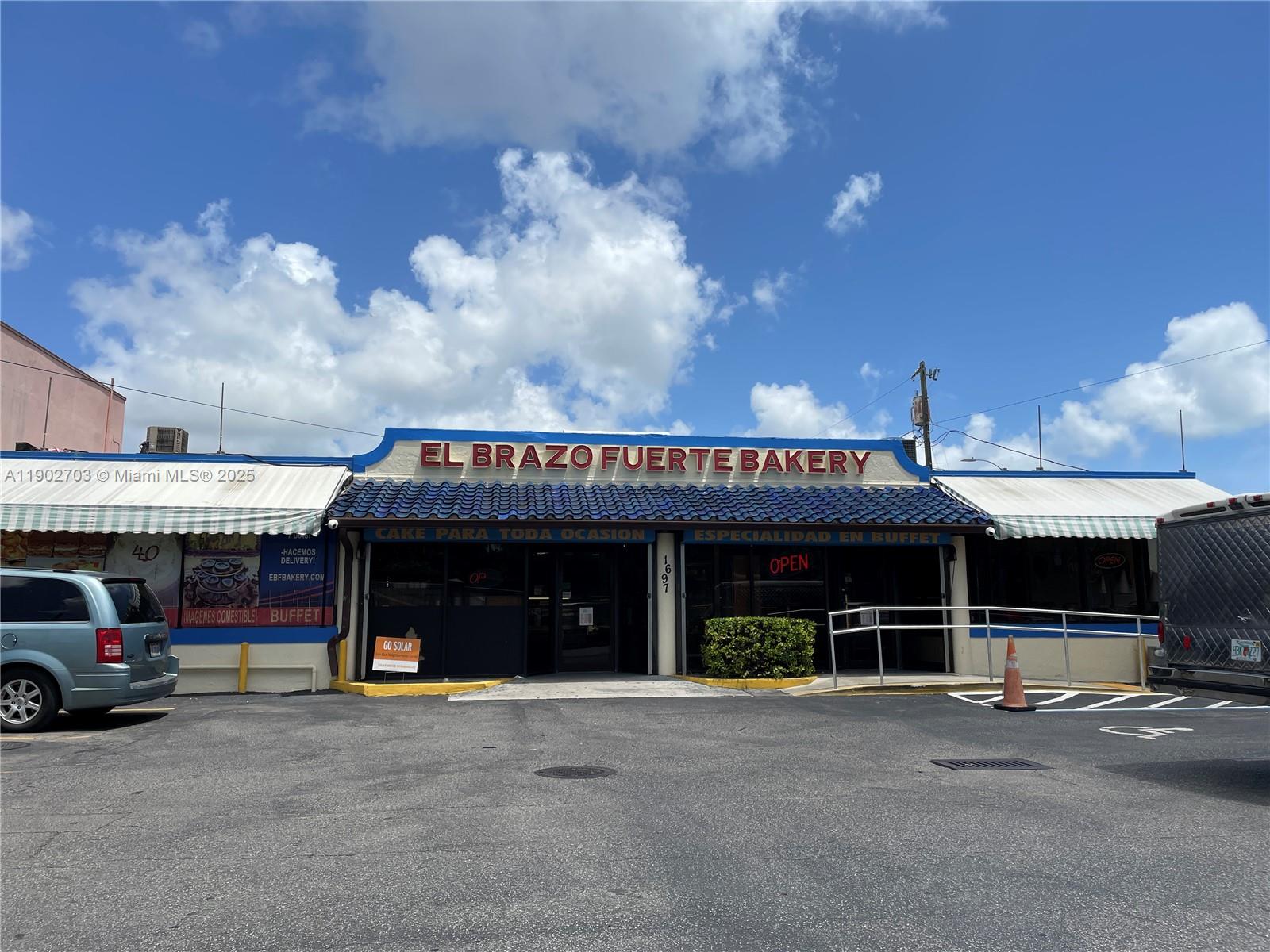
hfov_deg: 67.3
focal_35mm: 26
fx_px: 954
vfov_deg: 53.1
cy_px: 476
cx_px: 635
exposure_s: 1/5051
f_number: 1.6
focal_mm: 4.2
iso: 32
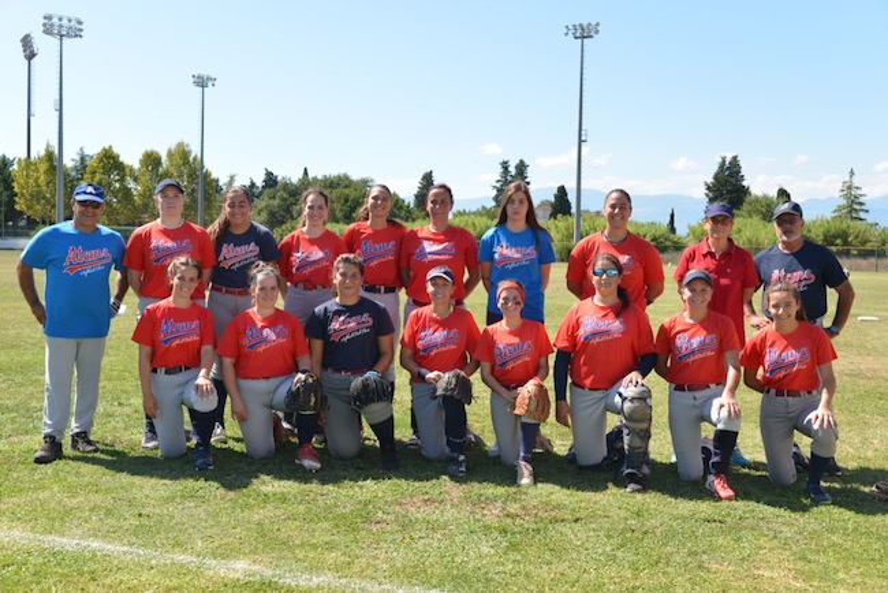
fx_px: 938
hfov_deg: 50.7
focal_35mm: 38
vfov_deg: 35.1
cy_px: 296
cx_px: 444
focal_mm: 38
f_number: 7.1
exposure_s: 1/200
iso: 100
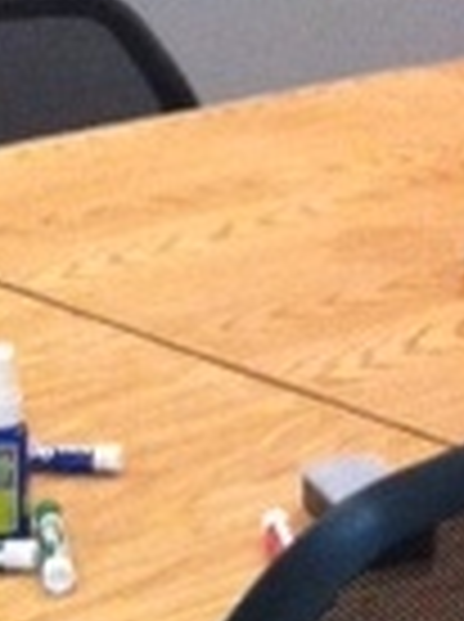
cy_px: -76
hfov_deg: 8.8
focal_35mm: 162
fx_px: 2904
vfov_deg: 12.0
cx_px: 761
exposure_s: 1/15
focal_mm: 3.85
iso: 320
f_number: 2.8
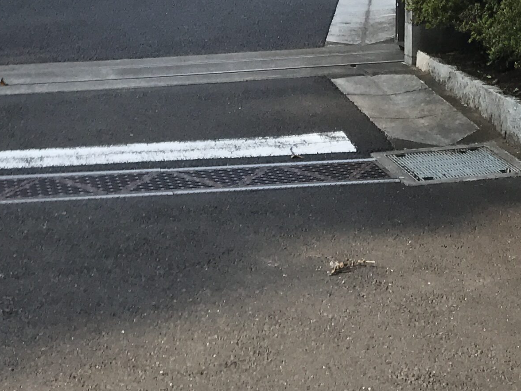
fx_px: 1445
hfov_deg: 19.8
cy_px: -183
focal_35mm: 96
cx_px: 520
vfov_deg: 14.4
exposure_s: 1/1053
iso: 20
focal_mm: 3.99
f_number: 1.8
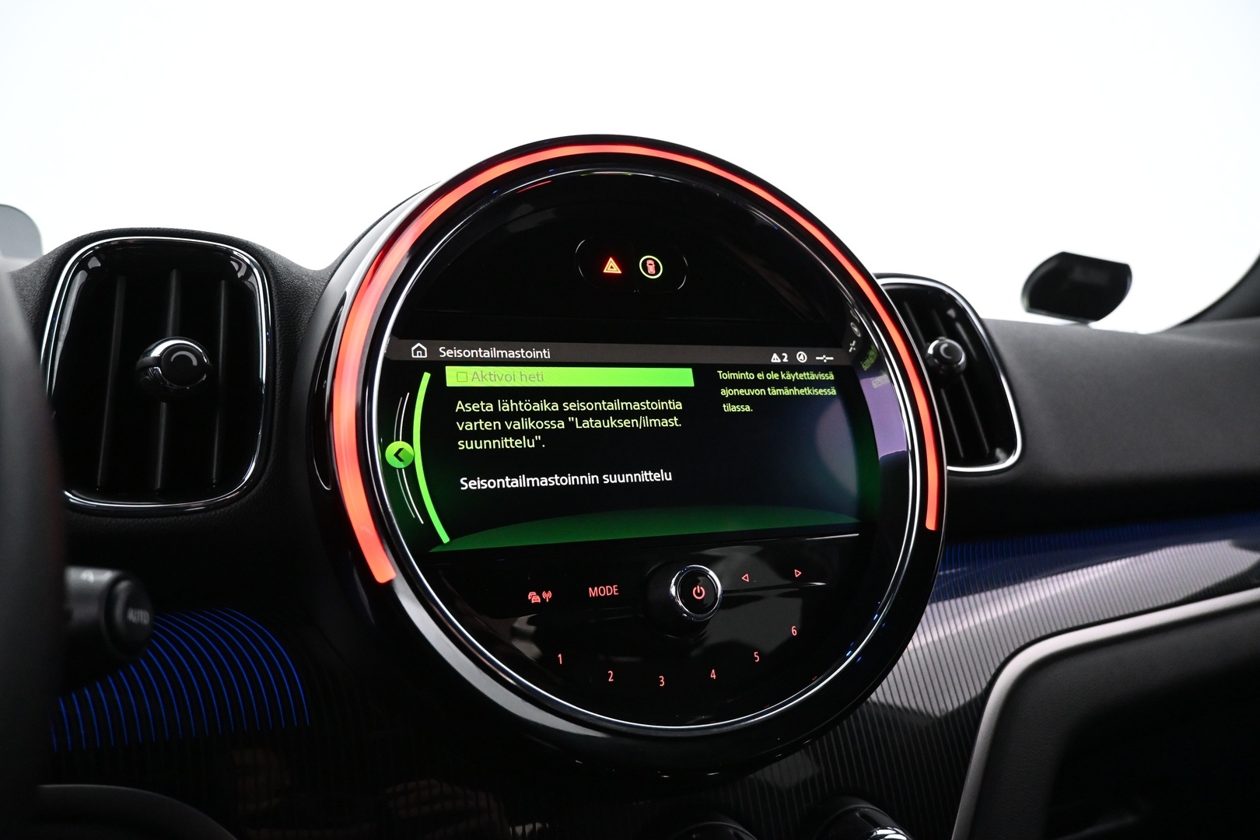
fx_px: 840
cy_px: 420
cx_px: 630
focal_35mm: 24
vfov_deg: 53.1
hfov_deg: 73.7
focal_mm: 16
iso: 4000
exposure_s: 1/50
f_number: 3.5
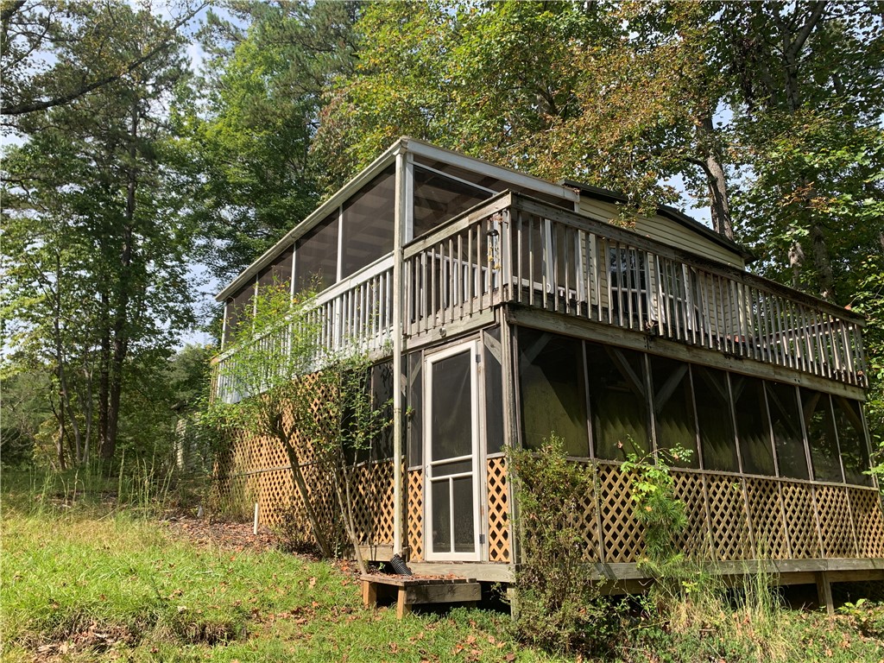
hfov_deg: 67.3
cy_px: 332
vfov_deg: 53.1
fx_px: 664
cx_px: 442
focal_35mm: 26
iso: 25
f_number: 1.8
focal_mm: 4.25
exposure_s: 1/1076
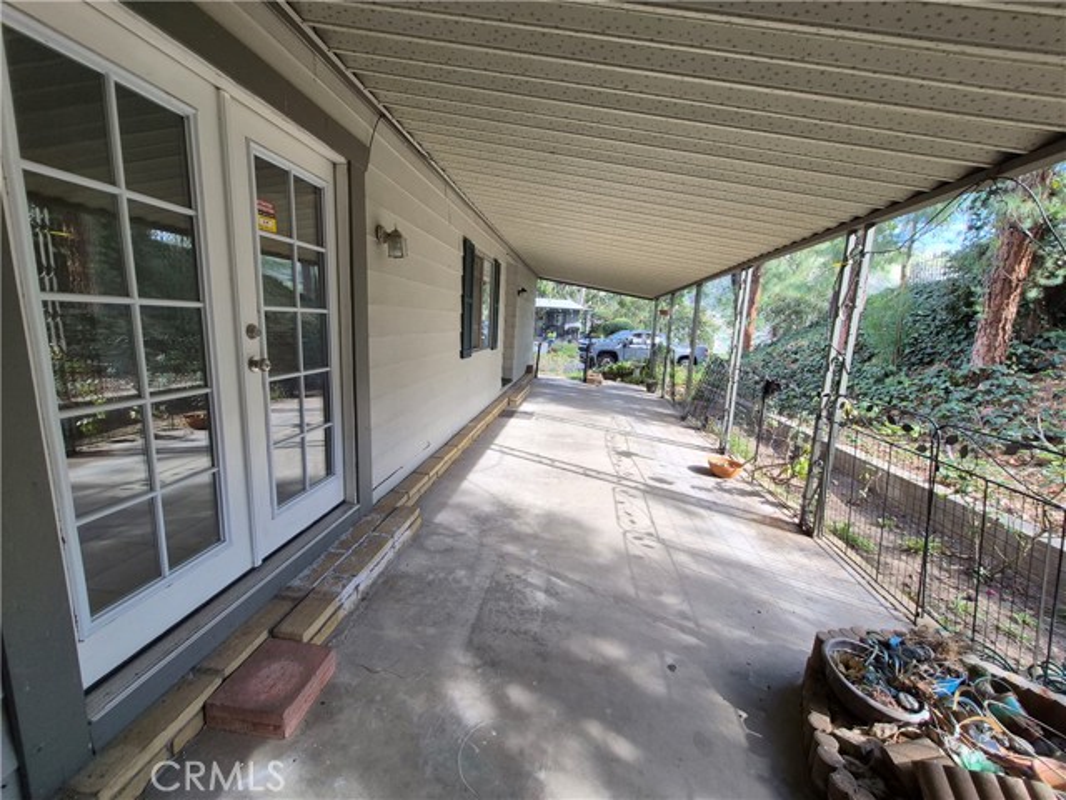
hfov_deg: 106.2
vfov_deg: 89.9
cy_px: 400
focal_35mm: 13
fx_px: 400
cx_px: 533
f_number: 2.2
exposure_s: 1/123
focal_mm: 1.74
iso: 40
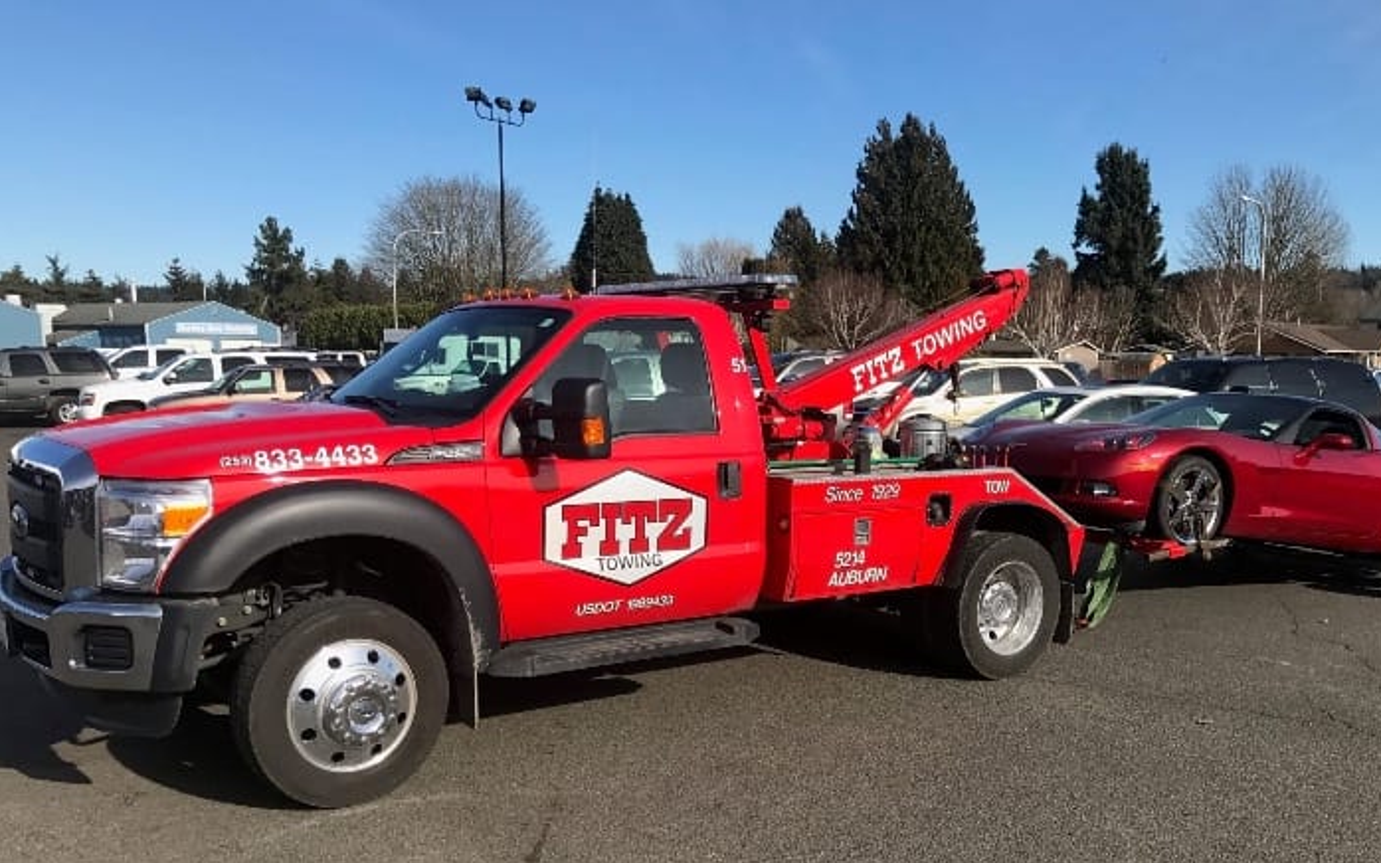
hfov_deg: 56.5
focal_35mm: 34
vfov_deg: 36.9
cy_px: 578
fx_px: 1279
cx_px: 789
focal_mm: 3.99
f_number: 1.8
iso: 20
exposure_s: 1/2037
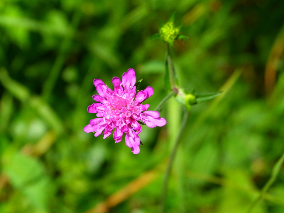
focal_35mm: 157
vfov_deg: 9.5
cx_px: 142
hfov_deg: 12.6
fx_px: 1288
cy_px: 106
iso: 100
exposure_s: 1/400
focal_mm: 28.3
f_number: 4
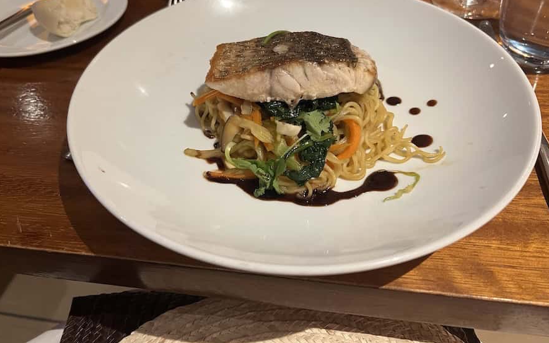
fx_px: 419
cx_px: 276
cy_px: 137
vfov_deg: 44.3
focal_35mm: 28
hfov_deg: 66.5
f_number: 1.5
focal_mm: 5.7
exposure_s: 1/60
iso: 250
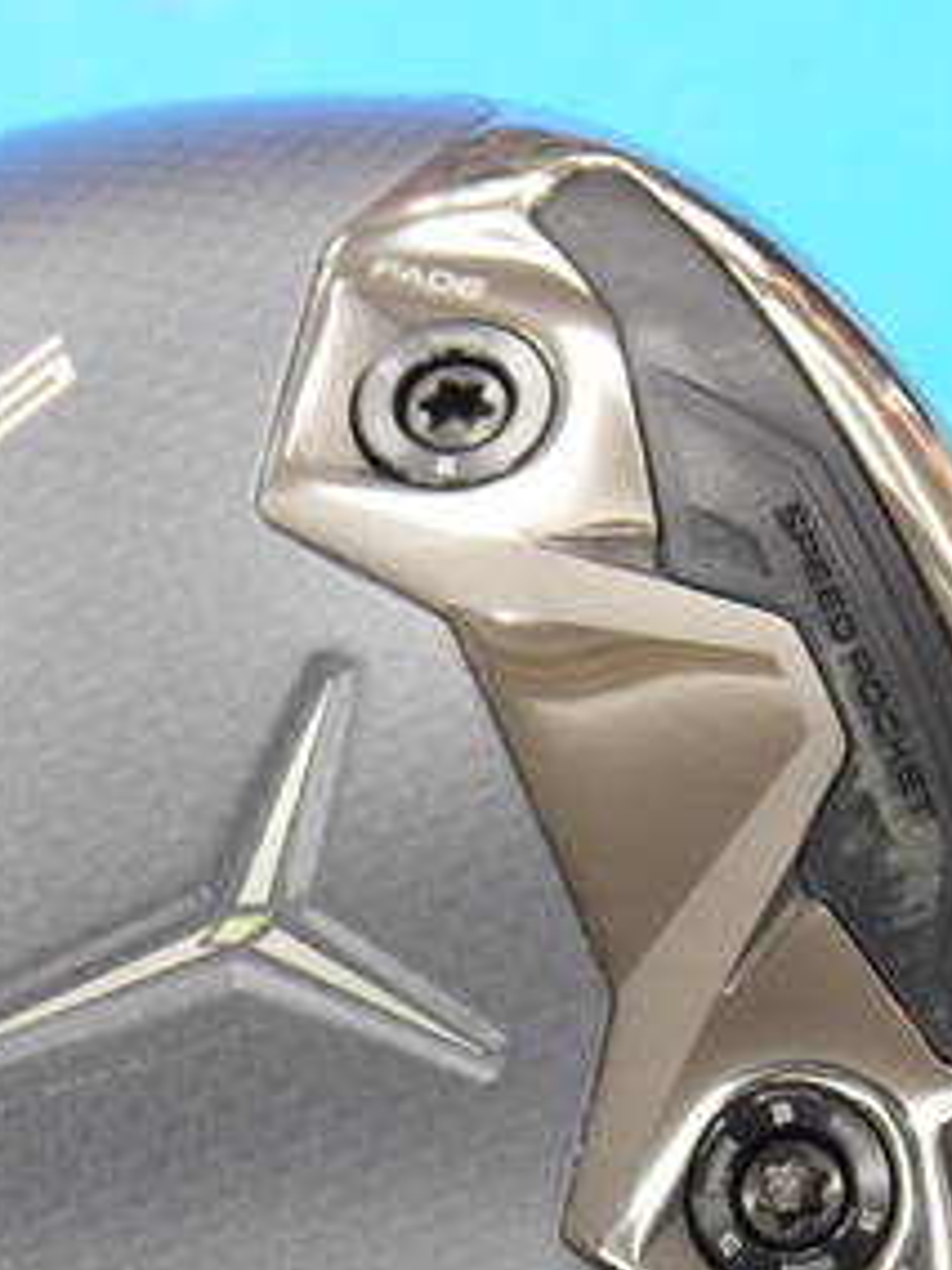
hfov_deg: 7.9
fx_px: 6930
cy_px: 952
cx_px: 326
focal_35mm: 189
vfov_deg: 10.4
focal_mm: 42
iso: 800
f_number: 5.6
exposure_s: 1/60
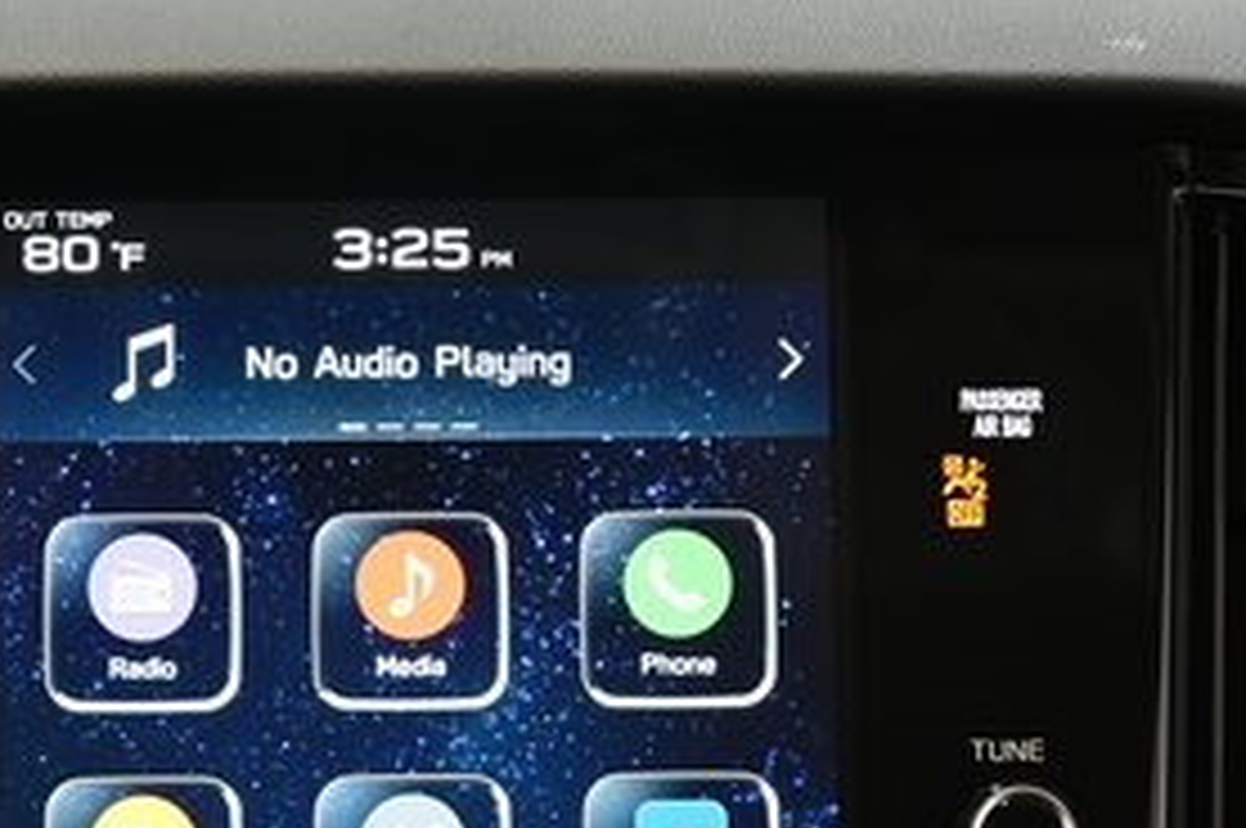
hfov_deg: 25.0
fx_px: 2800
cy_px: 904
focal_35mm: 81
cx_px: 418
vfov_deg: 16.3
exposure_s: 1/25
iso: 640
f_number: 4
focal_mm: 35
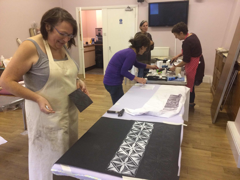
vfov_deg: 48.2
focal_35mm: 29
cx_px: 120
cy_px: 90
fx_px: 201
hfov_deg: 61.7
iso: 250
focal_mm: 4.15
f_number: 2.2
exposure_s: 1/33
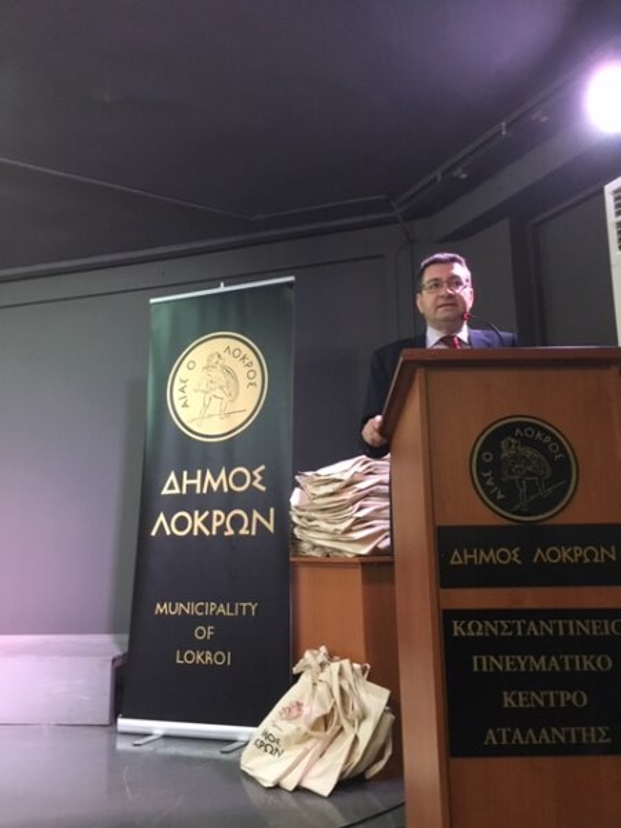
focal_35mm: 29
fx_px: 694
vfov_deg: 61.7
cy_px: 414
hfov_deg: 48.2
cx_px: 310
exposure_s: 1/17
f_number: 2.2
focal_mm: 4.15
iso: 320
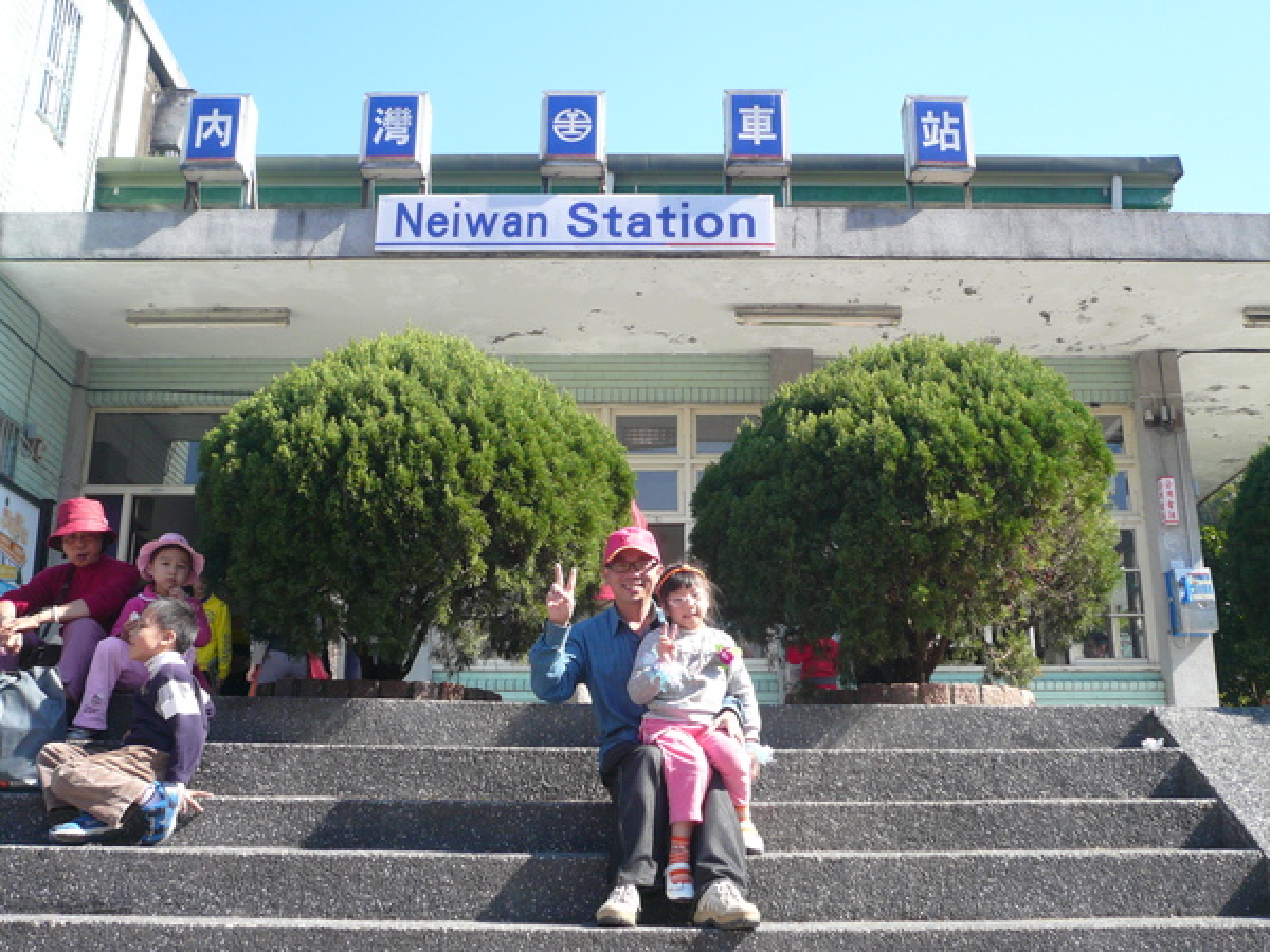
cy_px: 476
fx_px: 1431
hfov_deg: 47.9
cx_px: 635
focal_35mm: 39
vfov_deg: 36.8
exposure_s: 1/400
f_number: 3.2
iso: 100
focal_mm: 6.4
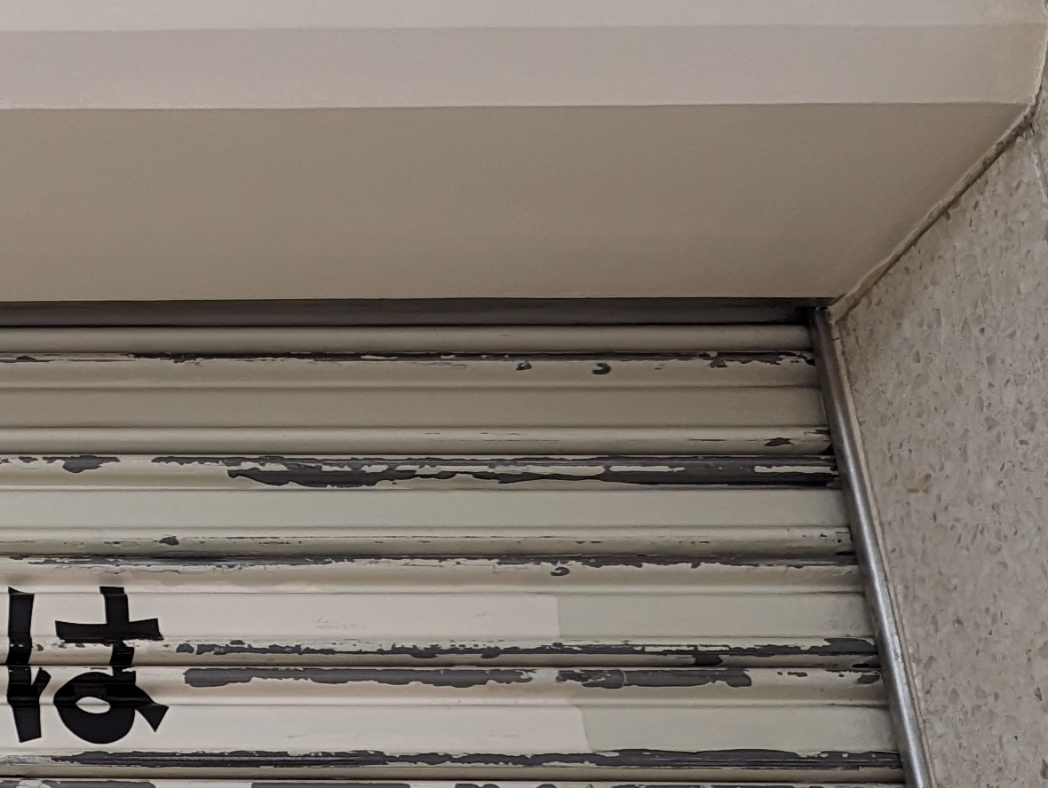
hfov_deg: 20.3
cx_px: -512
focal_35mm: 83
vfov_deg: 17.7
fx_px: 2516
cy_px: 639
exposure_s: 1/71.4
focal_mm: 6.81
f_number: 1.85
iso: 249
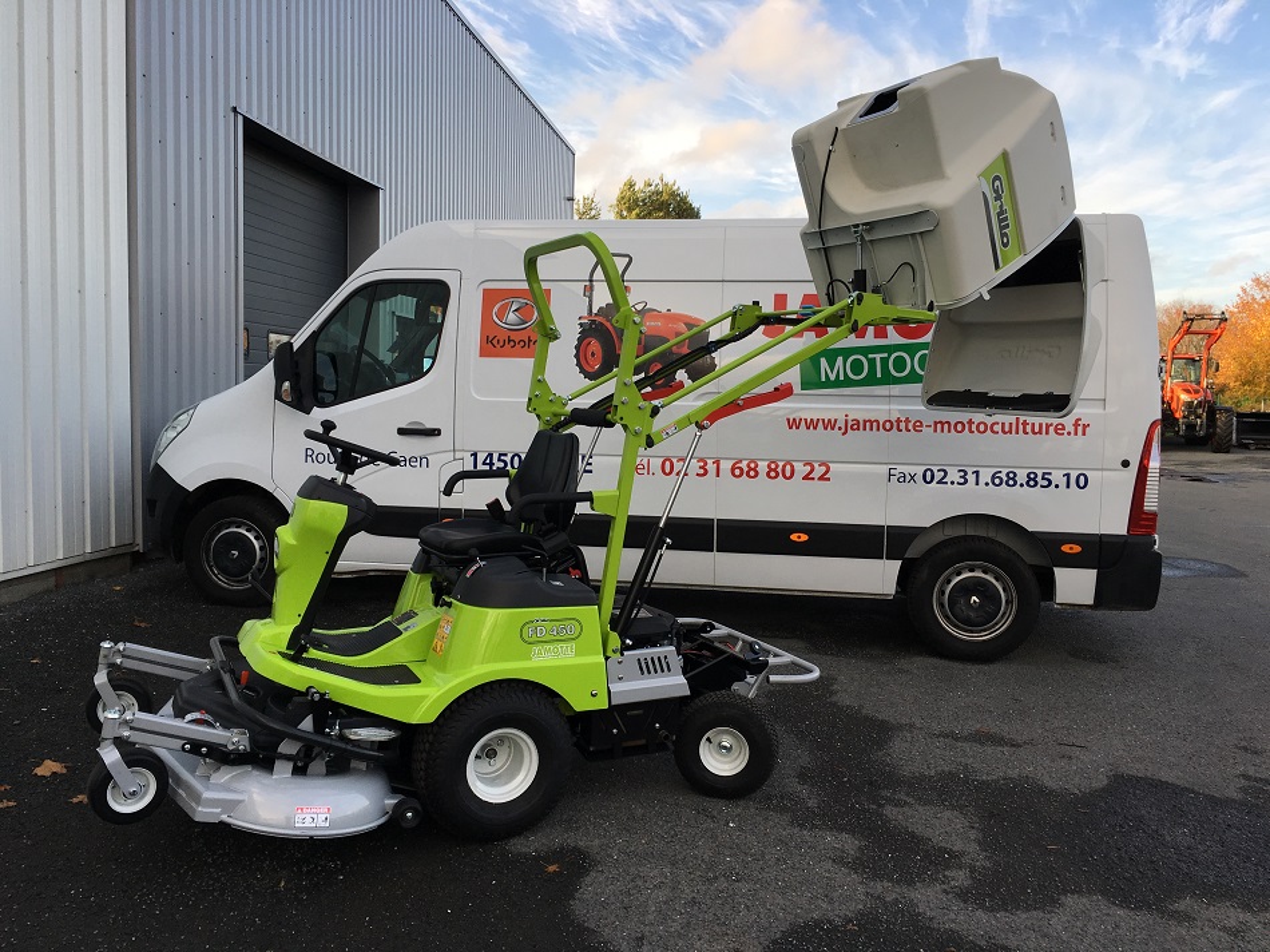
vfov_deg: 48.2
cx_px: 635
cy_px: 476
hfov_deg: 61.7
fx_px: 1064
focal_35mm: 29
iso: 25
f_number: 2.2
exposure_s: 1/345
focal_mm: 4.15
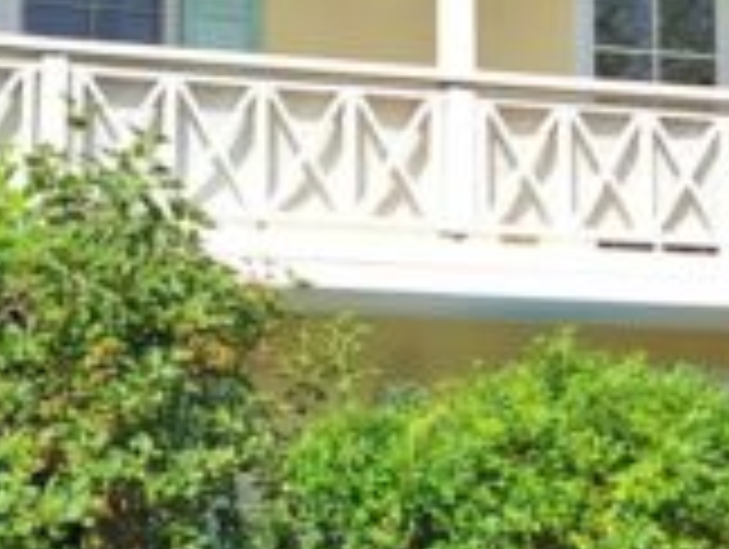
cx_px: 360
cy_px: 176
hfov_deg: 18.0
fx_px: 2299
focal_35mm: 109
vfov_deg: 13.6
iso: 40
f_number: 1.8
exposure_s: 1/2326
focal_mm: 5.54
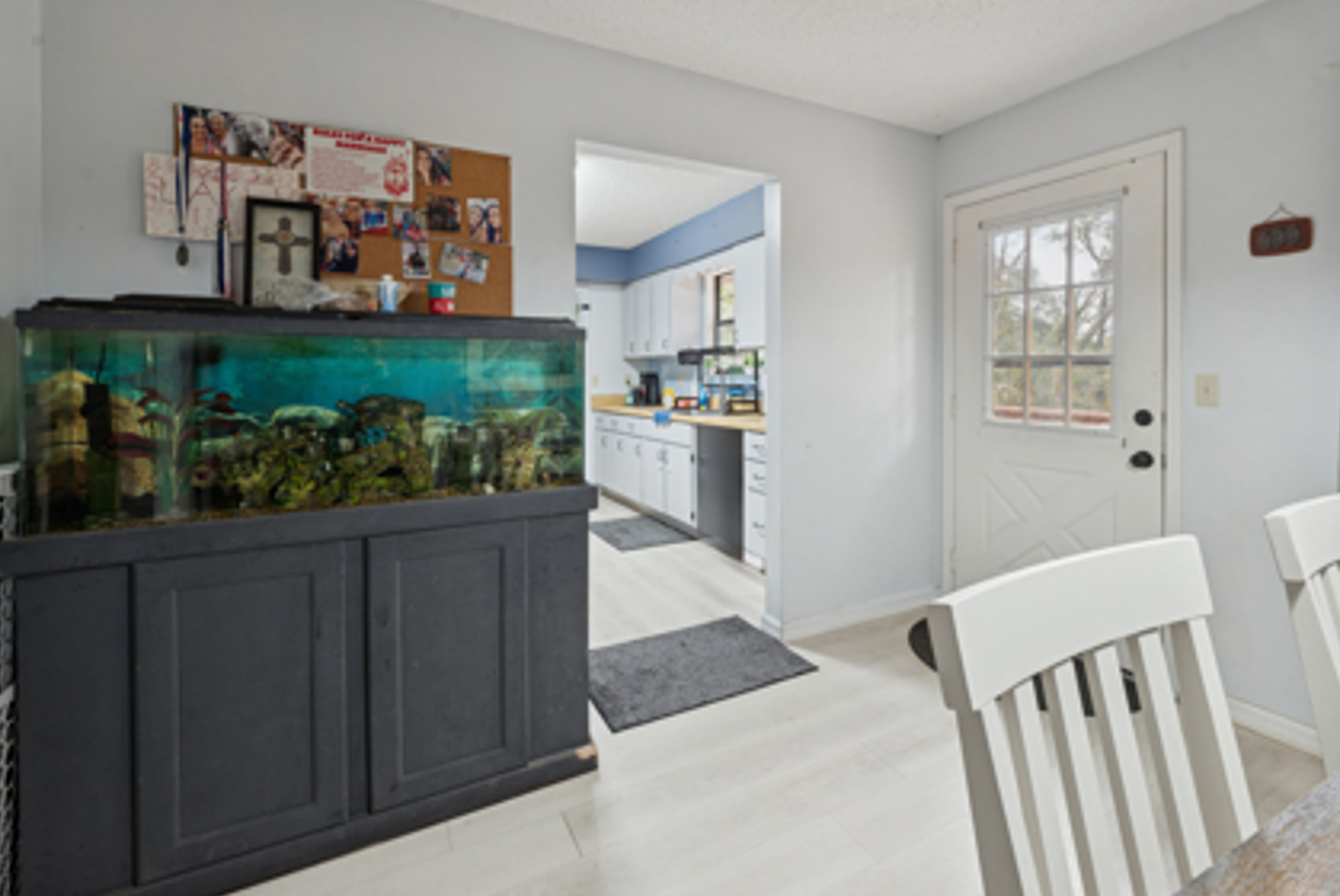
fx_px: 559
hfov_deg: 100.3
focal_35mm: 15
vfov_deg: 77.4
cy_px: 464
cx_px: 689
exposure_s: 1/5
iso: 400
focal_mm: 14
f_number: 9
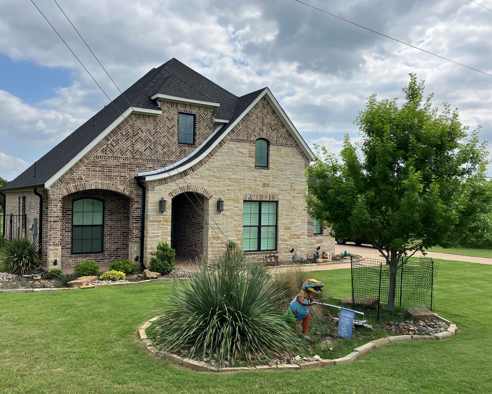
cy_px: 193
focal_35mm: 30
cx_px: 225
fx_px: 437
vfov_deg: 48.5
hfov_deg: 58.7
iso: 32
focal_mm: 3.99
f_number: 1.8
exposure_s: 1/2208
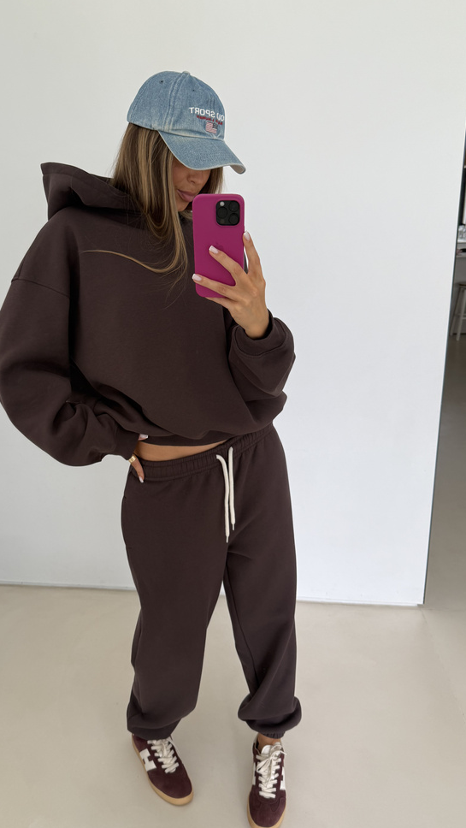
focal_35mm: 27
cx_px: 181
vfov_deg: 69.8
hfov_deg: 42.7
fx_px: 593
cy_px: 424
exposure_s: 1/121
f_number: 1.78
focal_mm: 6.76
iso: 100
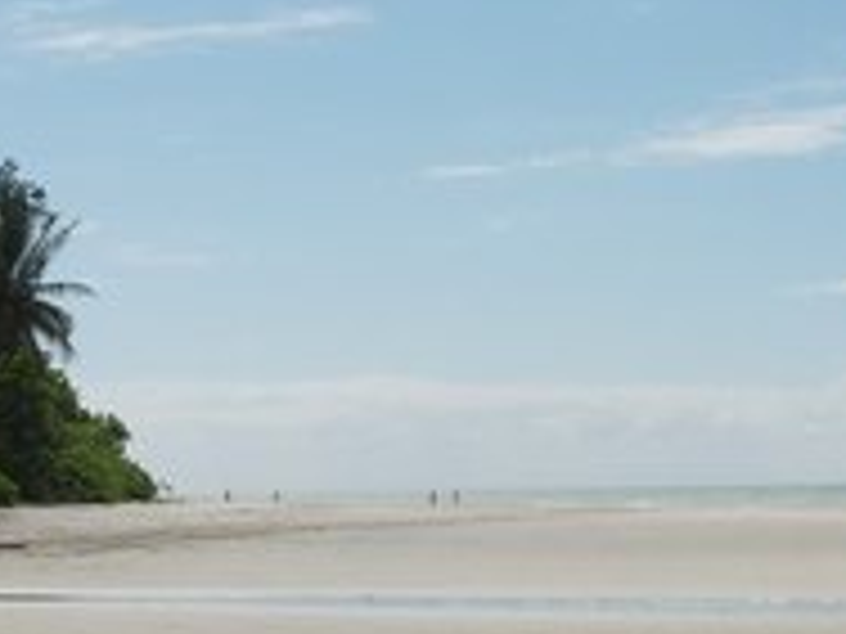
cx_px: 320
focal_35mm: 121
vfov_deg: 12.2
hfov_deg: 16.3
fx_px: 2957
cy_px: 423
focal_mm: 7.8
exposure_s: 1/1490
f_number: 4.8
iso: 79
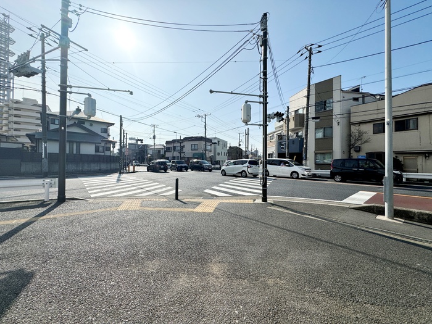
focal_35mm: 14
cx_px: 216
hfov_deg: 102.1
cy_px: 162
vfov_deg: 85.7
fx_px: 175
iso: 40
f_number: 2.2
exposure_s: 1/4630
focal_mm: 2.22
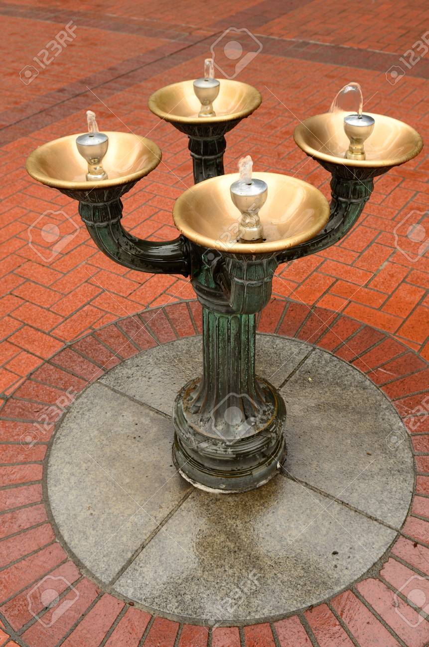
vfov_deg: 53.2
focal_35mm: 36
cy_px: 324
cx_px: 214
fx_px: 646
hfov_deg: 36.7
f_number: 5.6
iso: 100
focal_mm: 24
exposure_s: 1/30
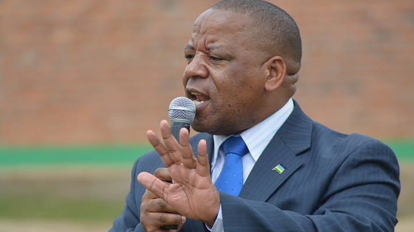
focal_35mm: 300
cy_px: 129
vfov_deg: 4.0
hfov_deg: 7.2
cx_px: 207
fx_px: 3293
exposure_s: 1/1250
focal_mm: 190
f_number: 4.8
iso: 400
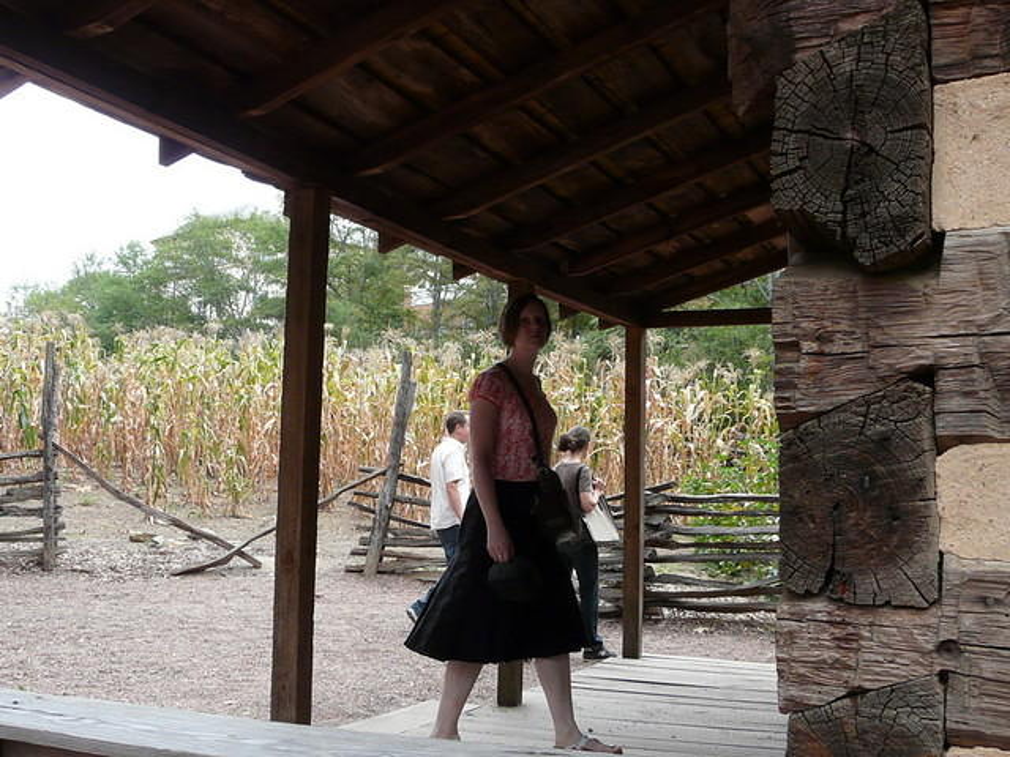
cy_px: 378
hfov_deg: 50.1
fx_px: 1080
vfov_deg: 38.7
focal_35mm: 37
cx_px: 505
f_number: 3.2
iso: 125
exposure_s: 1/125
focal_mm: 4.8
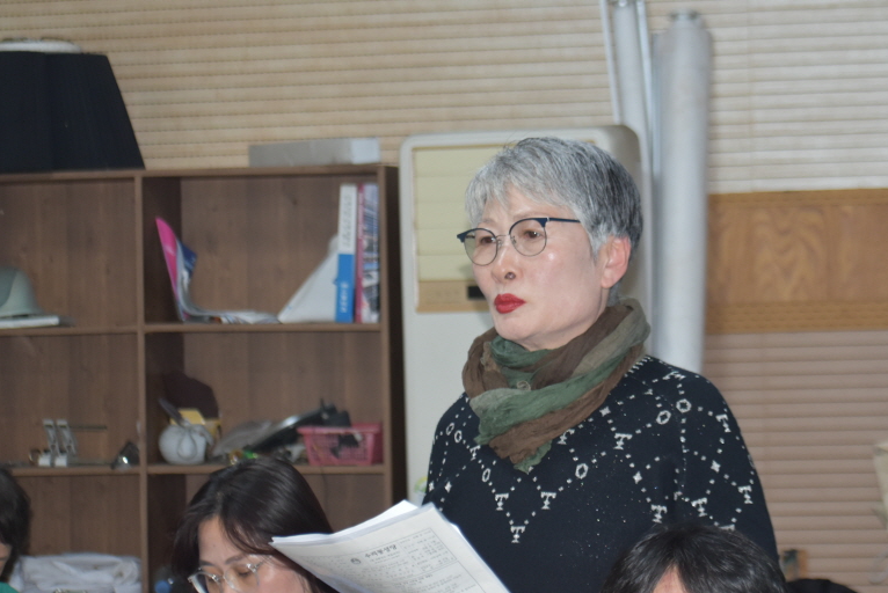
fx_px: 3382
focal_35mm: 137
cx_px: 547
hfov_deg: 14.9
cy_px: 248
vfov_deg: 10.0
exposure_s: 1/60
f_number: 4.5
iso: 900
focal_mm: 70
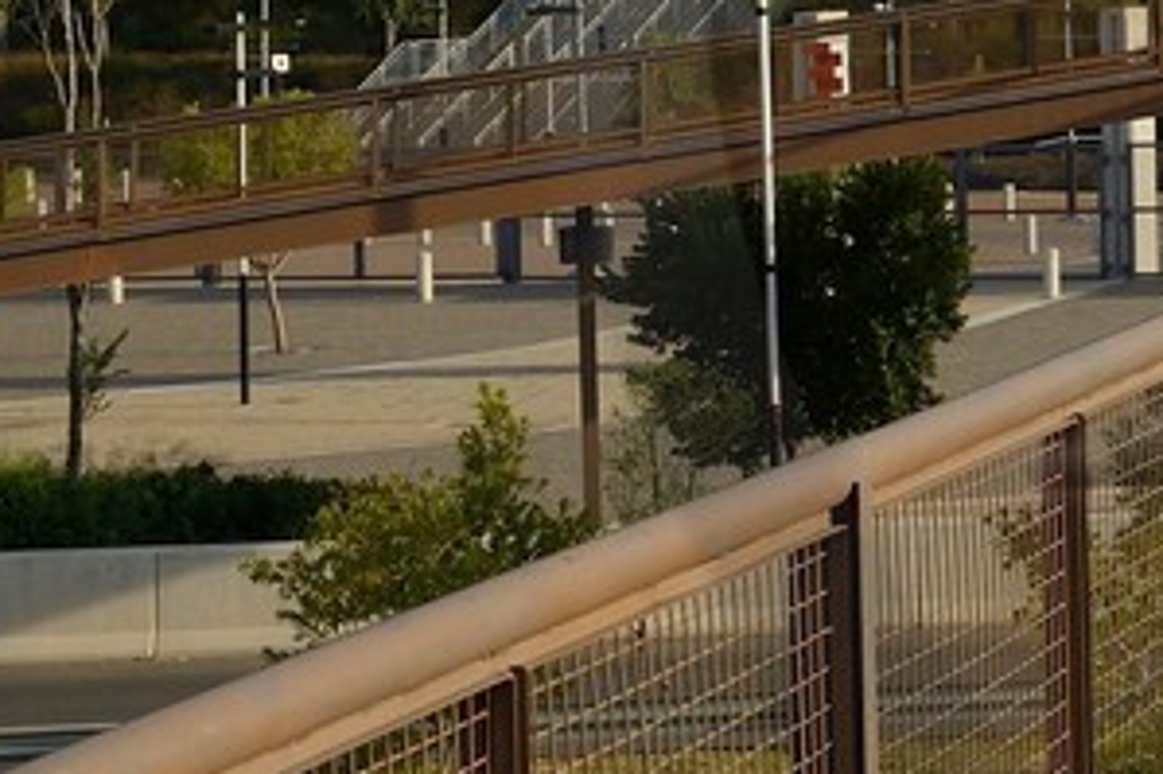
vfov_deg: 7.9
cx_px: 2124
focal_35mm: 171
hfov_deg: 11.2
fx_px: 5521
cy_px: -148
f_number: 10
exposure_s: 1/250
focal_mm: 32
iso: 200
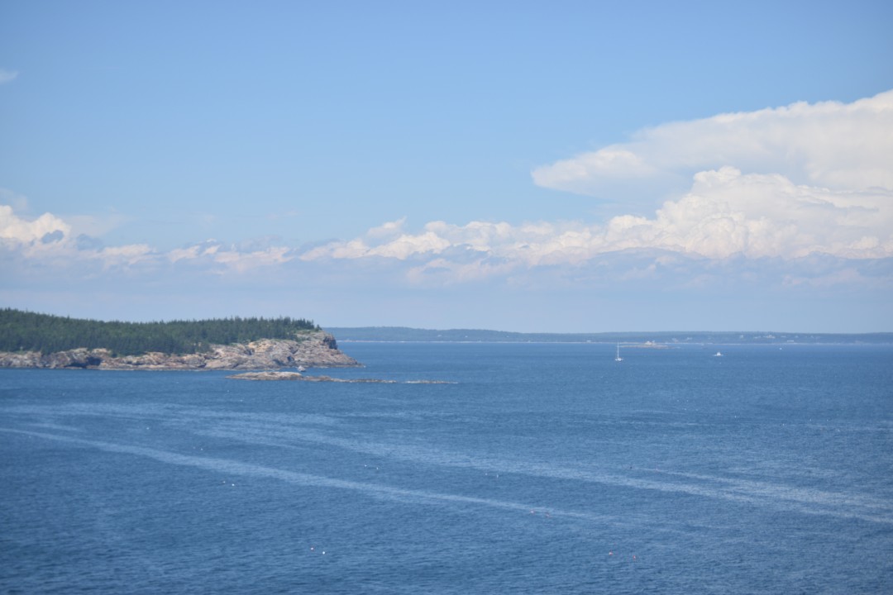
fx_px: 2046
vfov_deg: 16.6
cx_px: 446
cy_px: 298
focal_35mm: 82
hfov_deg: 24.6
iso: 100
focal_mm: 55
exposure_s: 1/1000
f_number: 4
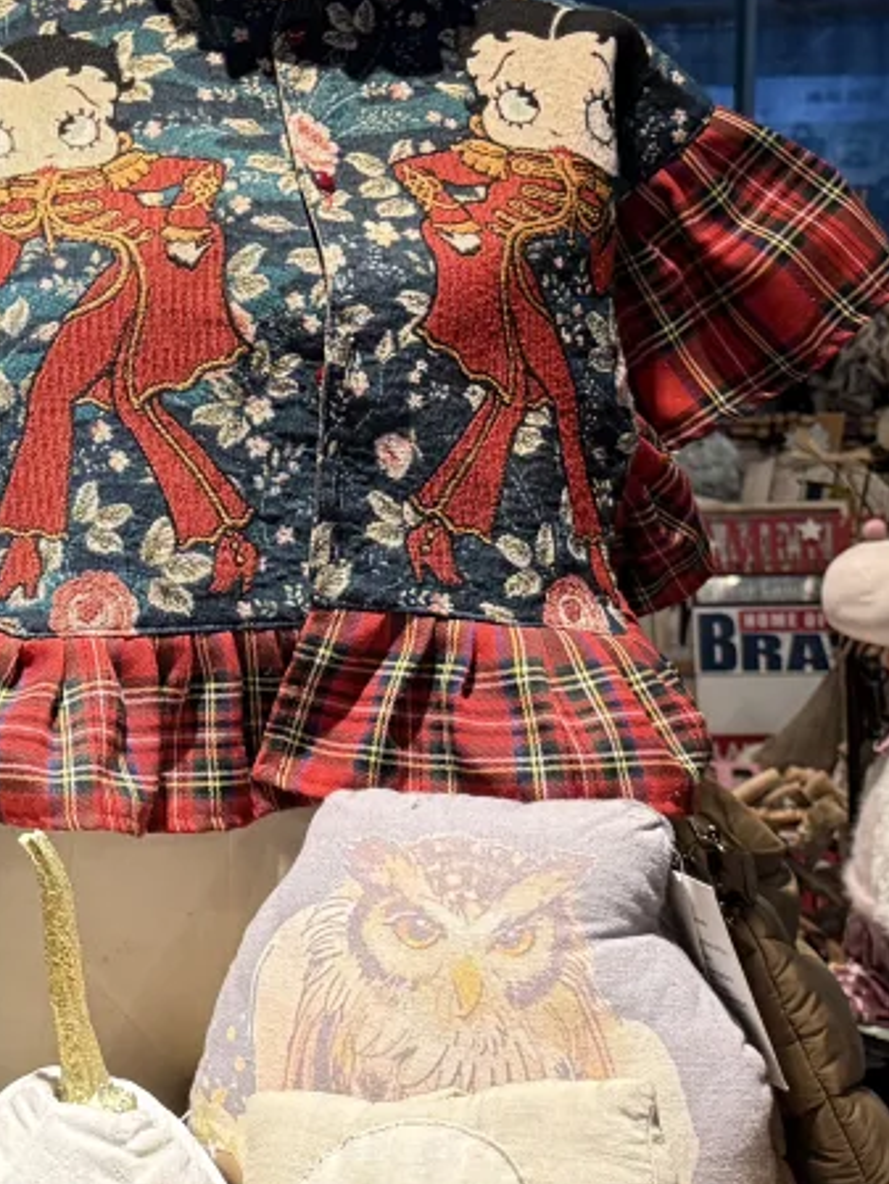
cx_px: -375
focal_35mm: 77
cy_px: 454
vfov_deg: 25.3
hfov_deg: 17.5
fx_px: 2635
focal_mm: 6.76
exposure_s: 1/100
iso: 400
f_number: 1.78
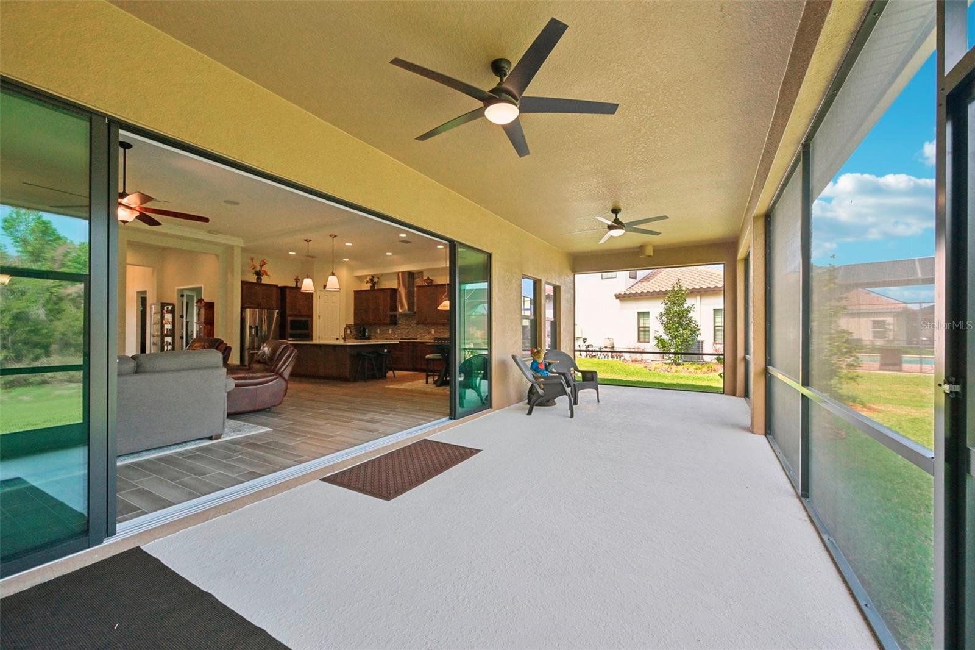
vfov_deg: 81.2
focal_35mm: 14
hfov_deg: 104.3
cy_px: 325
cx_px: 488
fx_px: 379
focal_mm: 14
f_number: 8
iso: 400
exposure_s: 1/125
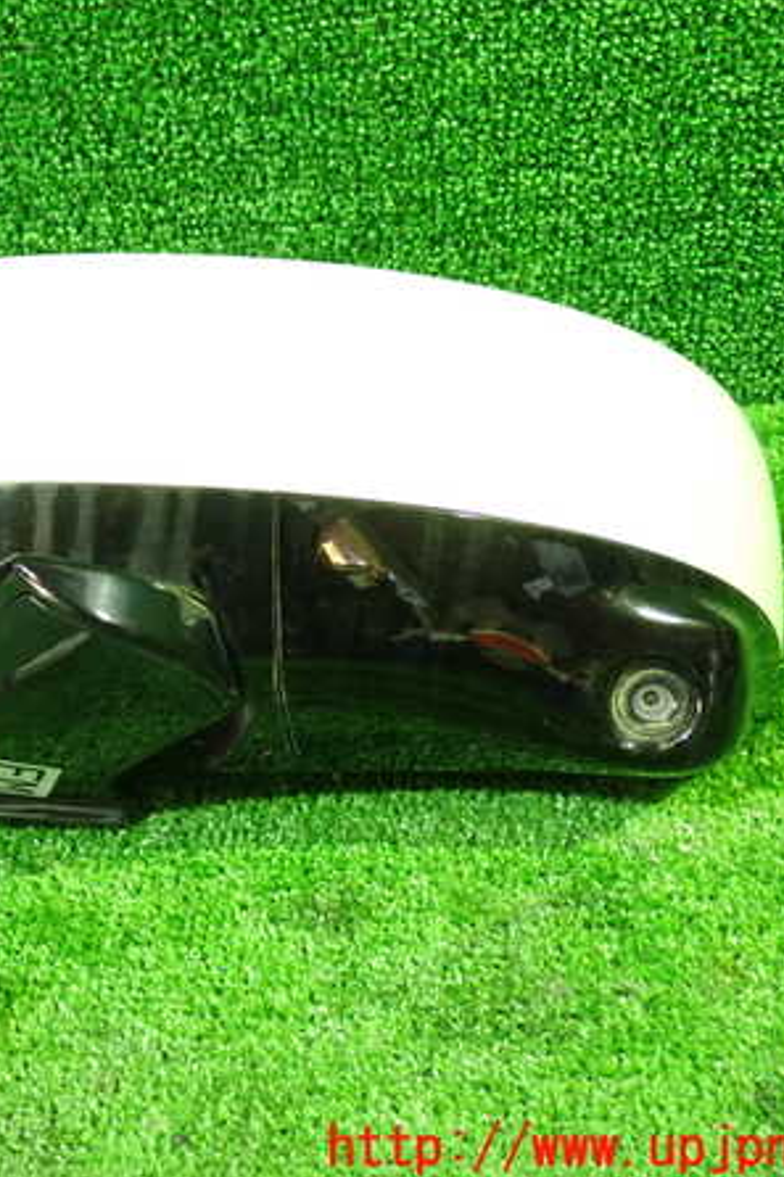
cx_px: 132
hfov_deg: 30.9
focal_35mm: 42
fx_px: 1373
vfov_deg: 46.4
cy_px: 588
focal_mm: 5.4
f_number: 2.3
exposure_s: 1/20
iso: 800
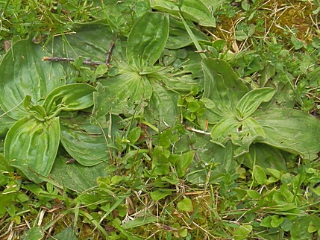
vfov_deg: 21.1
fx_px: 638
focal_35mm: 69
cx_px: 110
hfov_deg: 28.0
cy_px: 182
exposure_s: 1/320
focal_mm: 6.7
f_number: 3.9
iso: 160
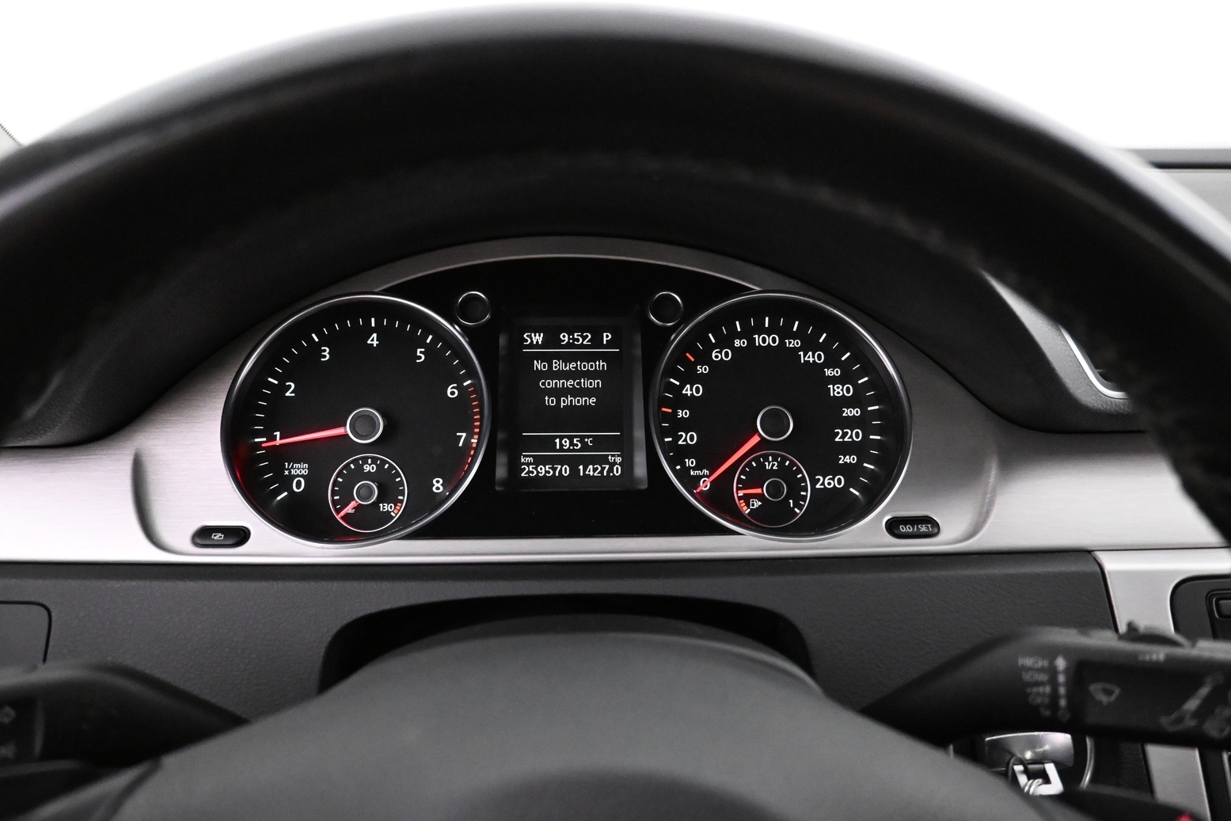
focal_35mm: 25
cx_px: 602
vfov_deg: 51.3
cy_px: 405
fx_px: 855
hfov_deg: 71.5
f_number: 3.5
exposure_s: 1/60
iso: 7200
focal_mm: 16
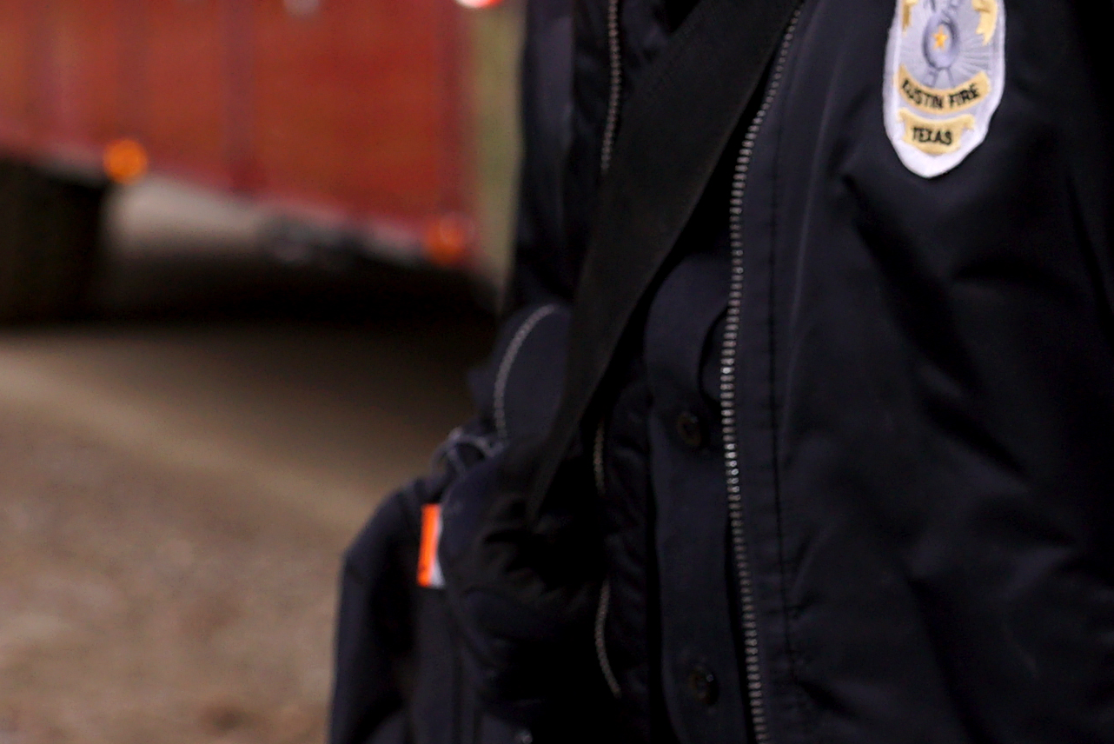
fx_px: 9318
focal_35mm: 301
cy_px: -196
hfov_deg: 6.8
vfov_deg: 4.6
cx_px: 991
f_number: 7.1
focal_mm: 91
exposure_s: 1/500
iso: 320
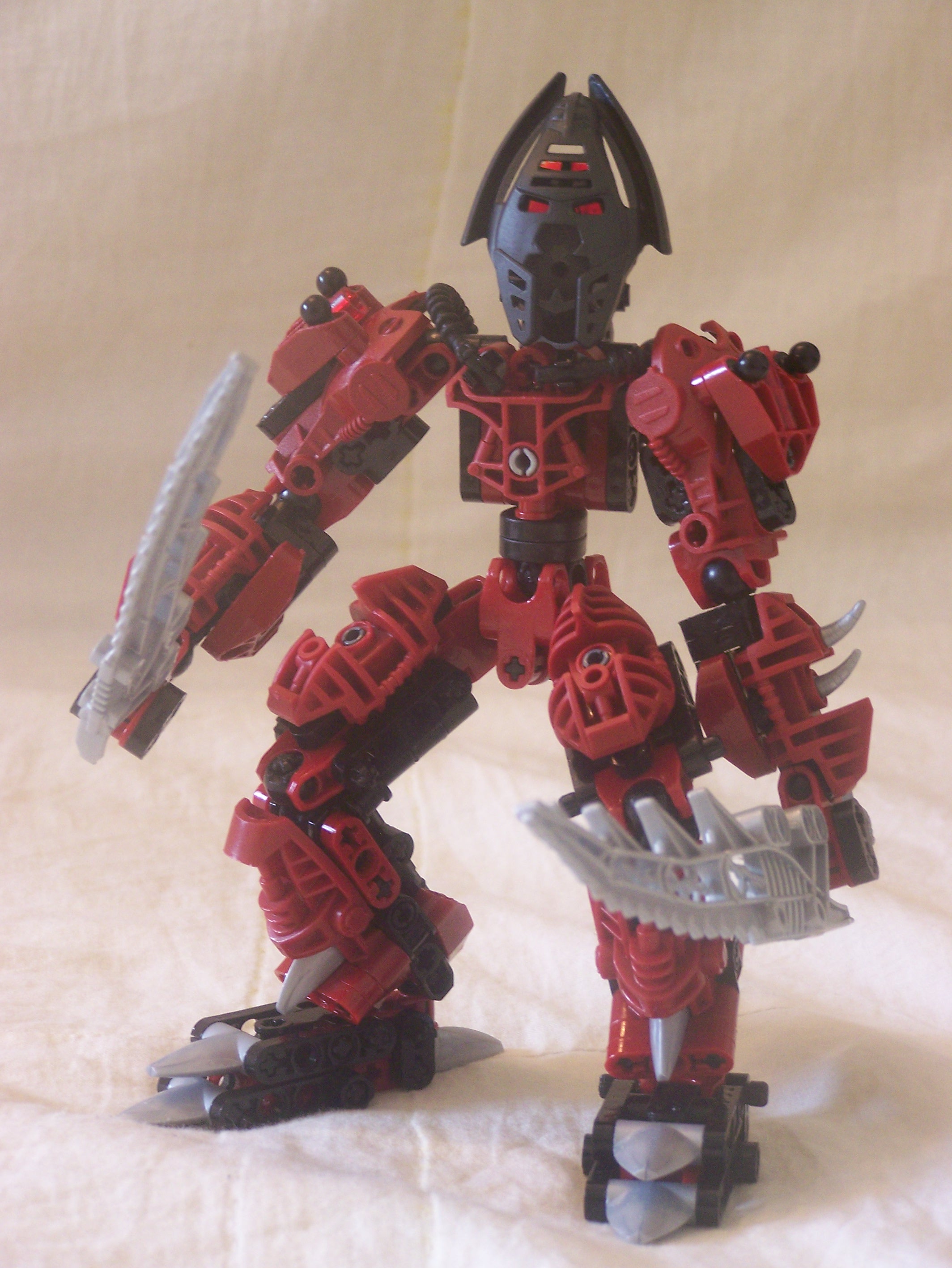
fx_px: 4285
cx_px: 476
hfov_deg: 12.7
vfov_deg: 16.8
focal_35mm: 117
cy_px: 634
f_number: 3.2
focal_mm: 19.4
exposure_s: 1/15
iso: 160
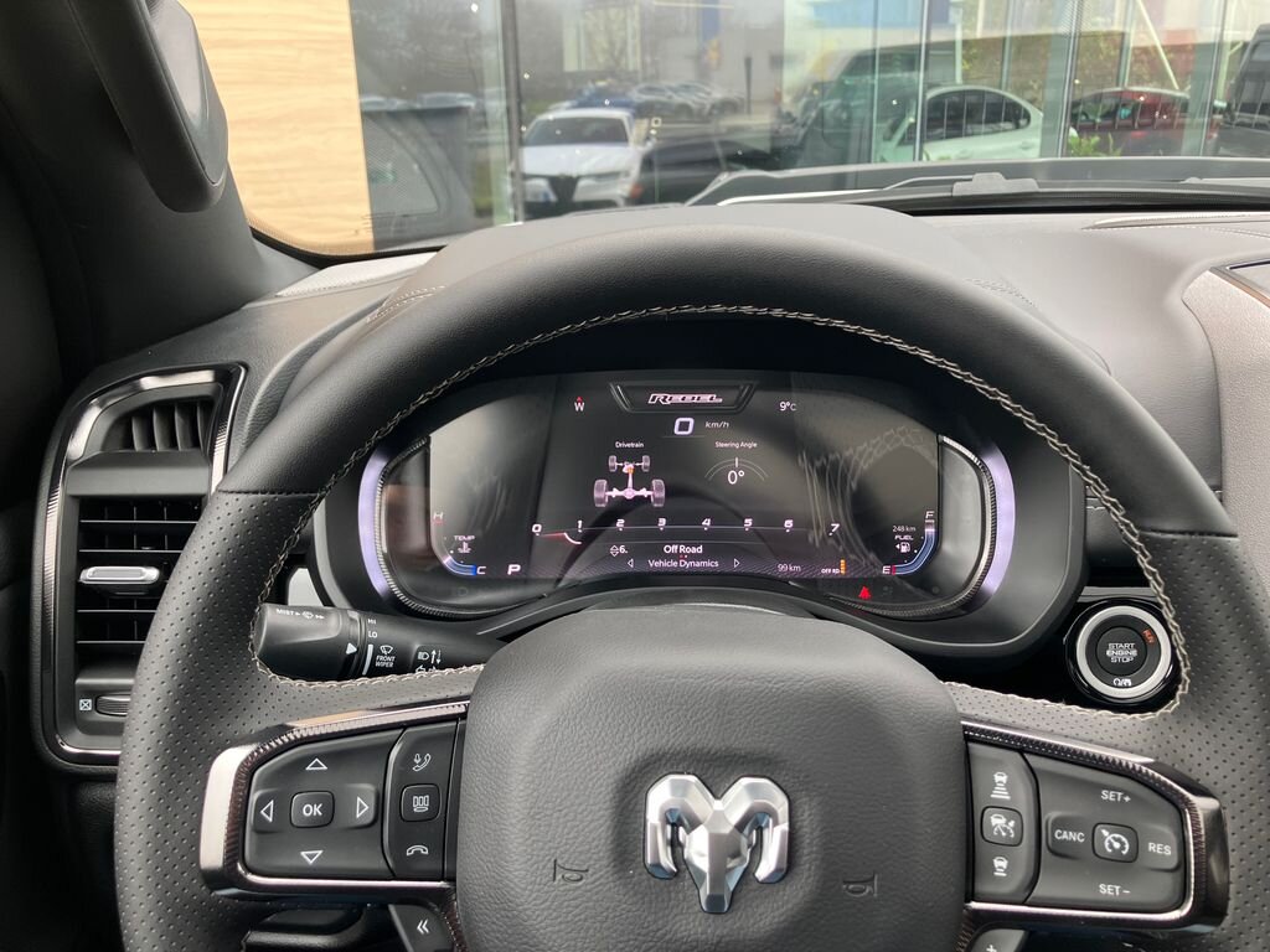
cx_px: 635
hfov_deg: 63.4
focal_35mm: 28
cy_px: 476
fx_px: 1027
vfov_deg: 49.7
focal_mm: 3.99
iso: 50
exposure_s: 1/61
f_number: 1.8
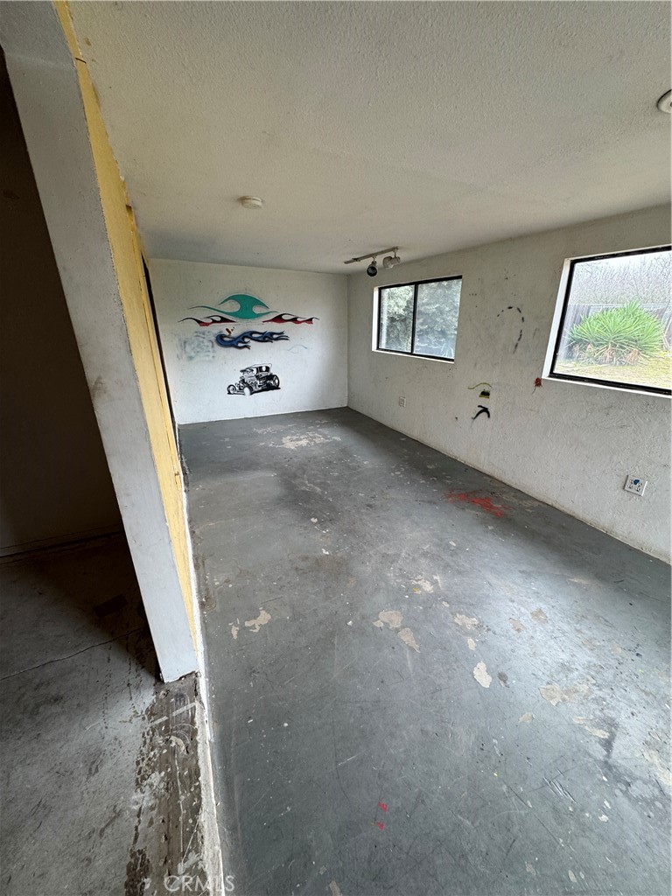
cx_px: 336
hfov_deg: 85.7
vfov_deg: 102.1
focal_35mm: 14
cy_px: 448
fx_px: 362
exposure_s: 1/120
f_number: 2.2
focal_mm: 2.22
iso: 125
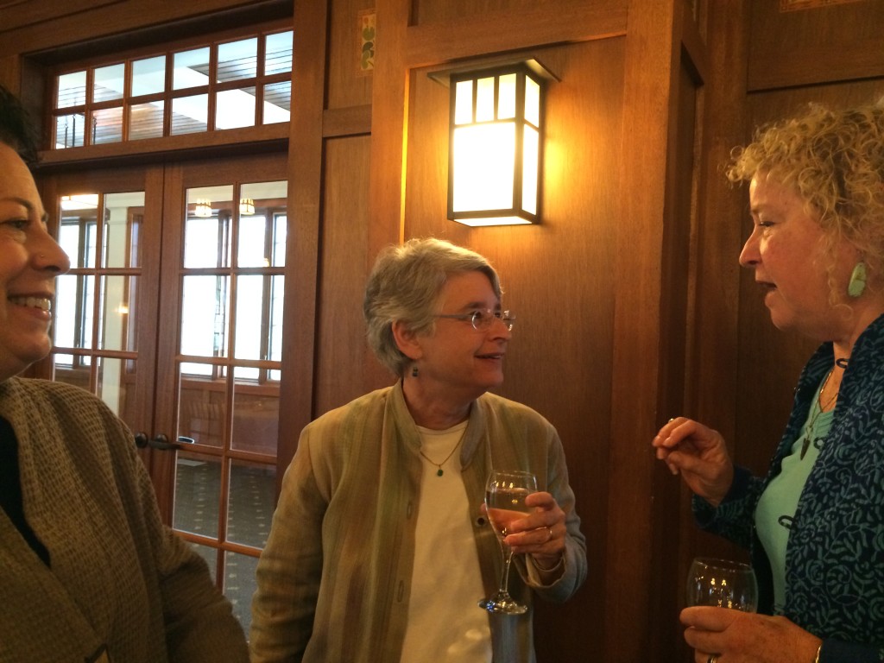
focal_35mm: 30
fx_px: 766
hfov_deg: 60.0
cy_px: 332
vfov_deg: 46.8
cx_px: 442
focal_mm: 4.12
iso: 320
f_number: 2.2
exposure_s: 1/15
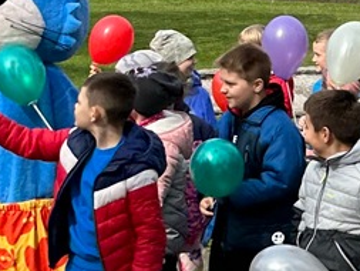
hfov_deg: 11.6
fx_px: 1675
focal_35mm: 161
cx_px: 575
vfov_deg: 9.2
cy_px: 93
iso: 80
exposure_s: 1/2469
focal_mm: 6.86
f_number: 1.78
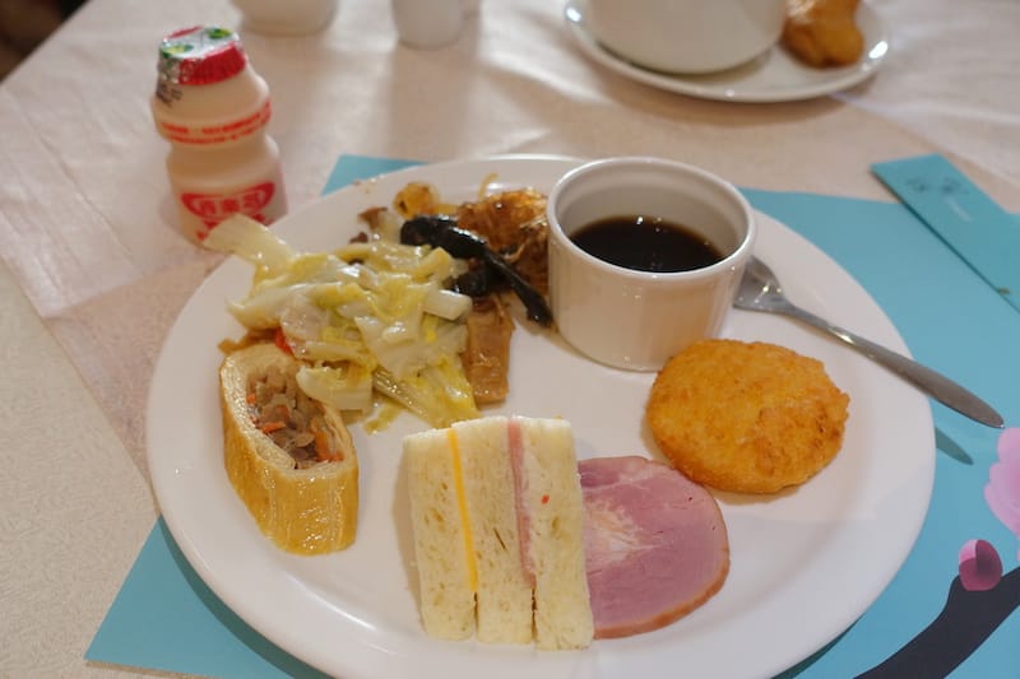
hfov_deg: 58.7
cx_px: 510
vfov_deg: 41.1
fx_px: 906
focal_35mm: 32
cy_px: 340
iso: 400
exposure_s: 1/40
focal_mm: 11.81
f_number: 2.8
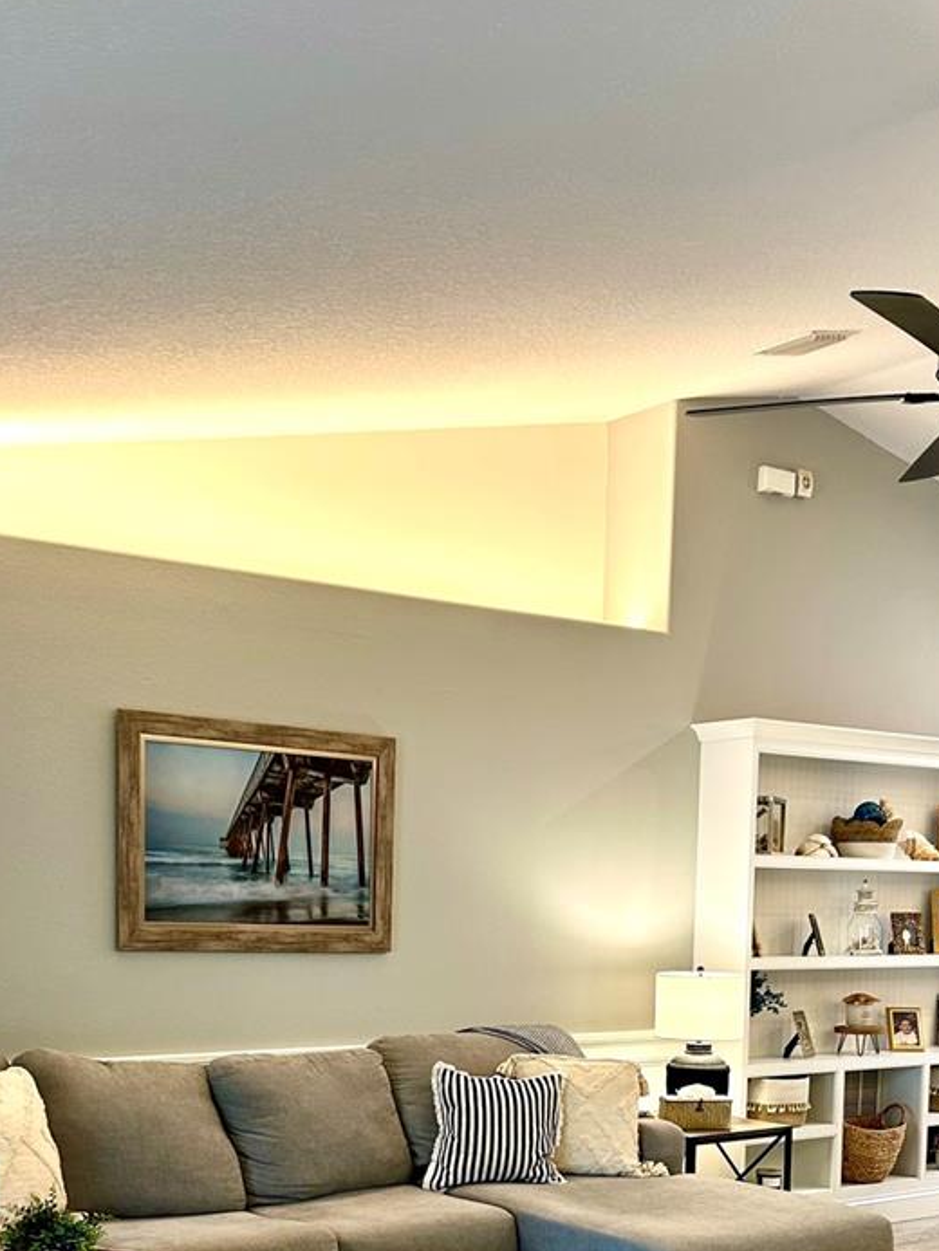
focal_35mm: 45
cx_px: 477
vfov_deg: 39.8
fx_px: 1627
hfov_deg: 32.2
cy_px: 1063
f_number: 1.5
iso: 100
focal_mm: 5.7
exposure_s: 1/60
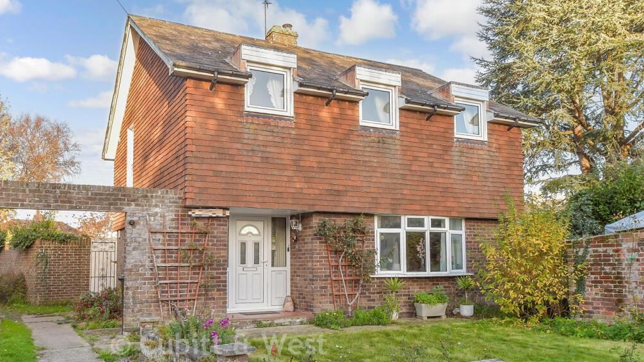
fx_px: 546
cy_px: 195
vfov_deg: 36.7
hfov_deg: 61.0
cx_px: 323
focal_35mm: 32
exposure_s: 1/125
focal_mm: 20
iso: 500
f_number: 8
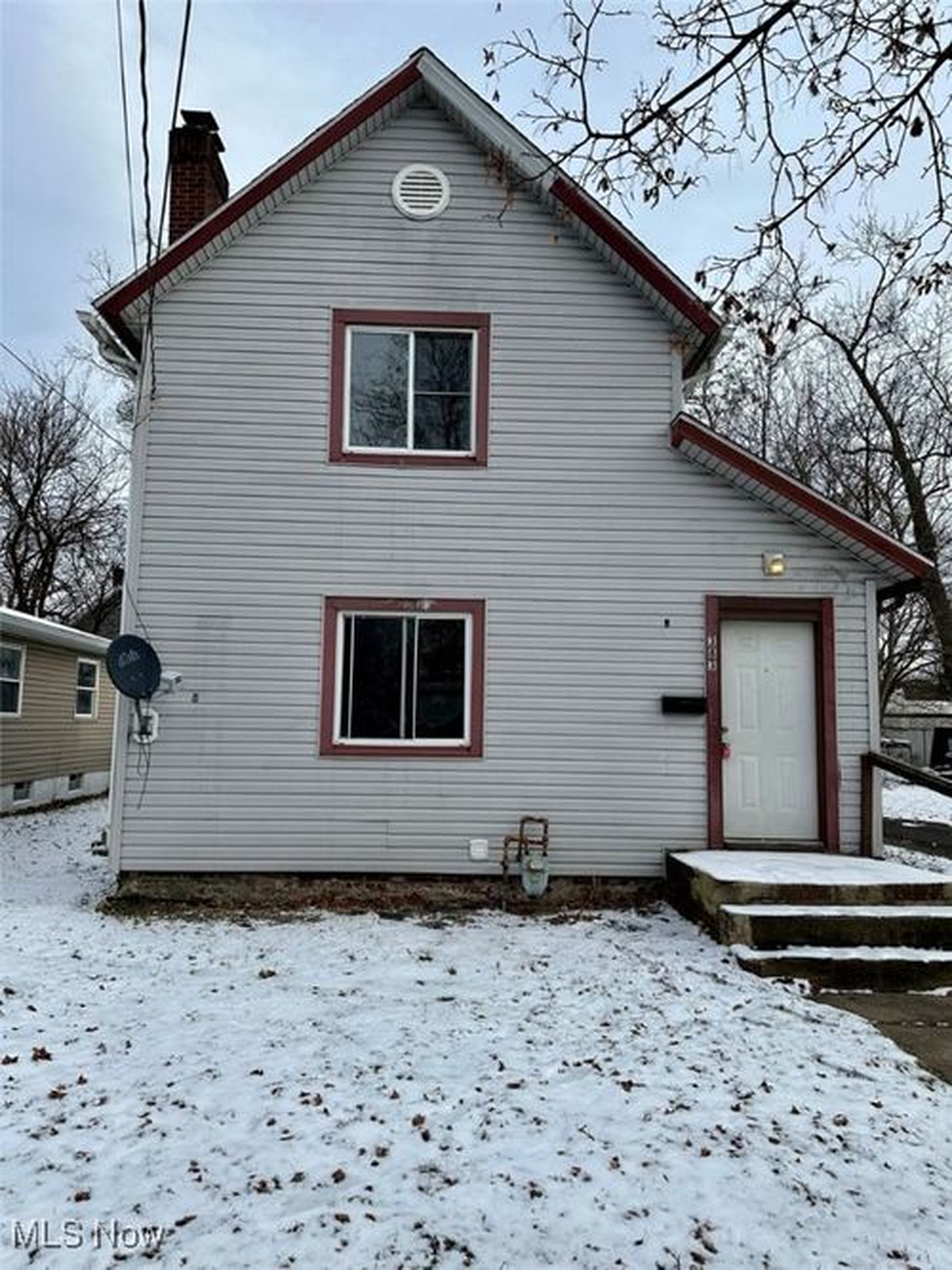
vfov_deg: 71.6
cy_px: 635
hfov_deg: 56.8
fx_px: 880
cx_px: 476
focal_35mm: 24
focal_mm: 6.86
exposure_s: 1/3472
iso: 80
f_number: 1.78
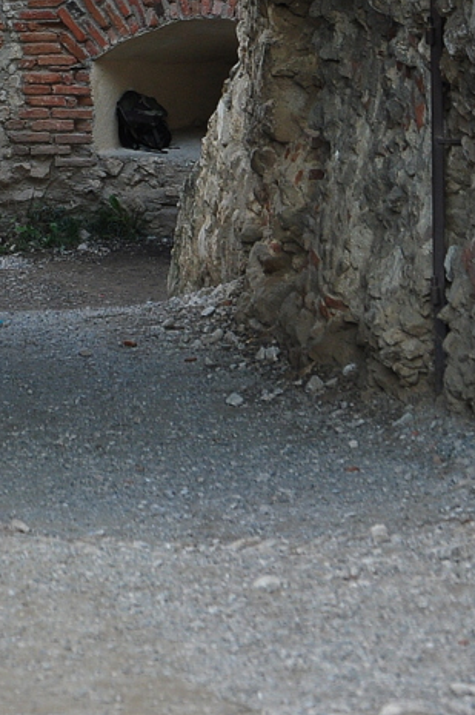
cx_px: 38
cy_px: -169
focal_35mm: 290
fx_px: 5758
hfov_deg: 4.7
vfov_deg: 7.0
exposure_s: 1/125
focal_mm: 75
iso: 400
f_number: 5.3
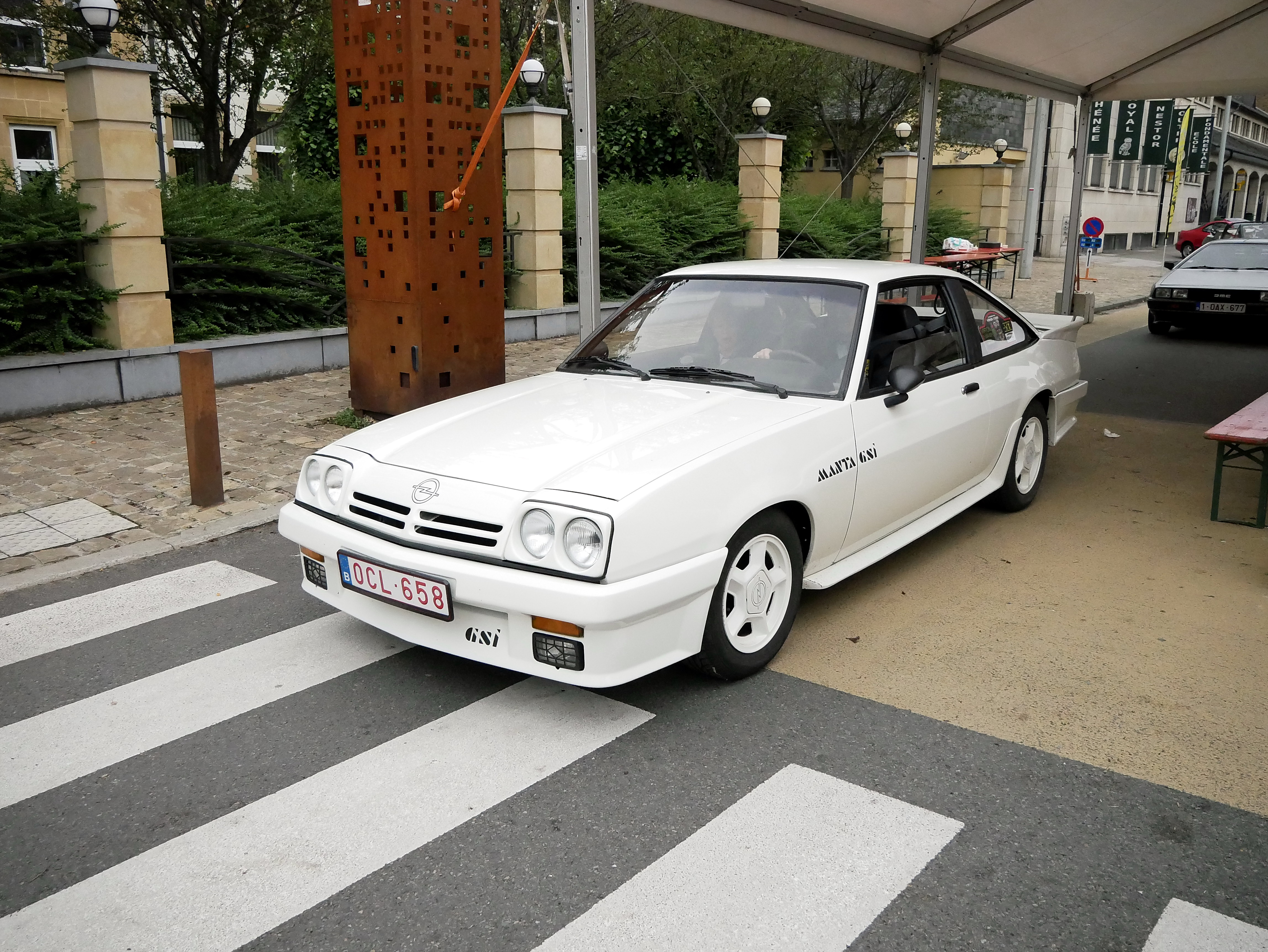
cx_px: 634
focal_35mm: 30
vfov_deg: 46.8
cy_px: 476
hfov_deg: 59.9
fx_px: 1099
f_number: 4
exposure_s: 1/5000
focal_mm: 15
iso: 3200
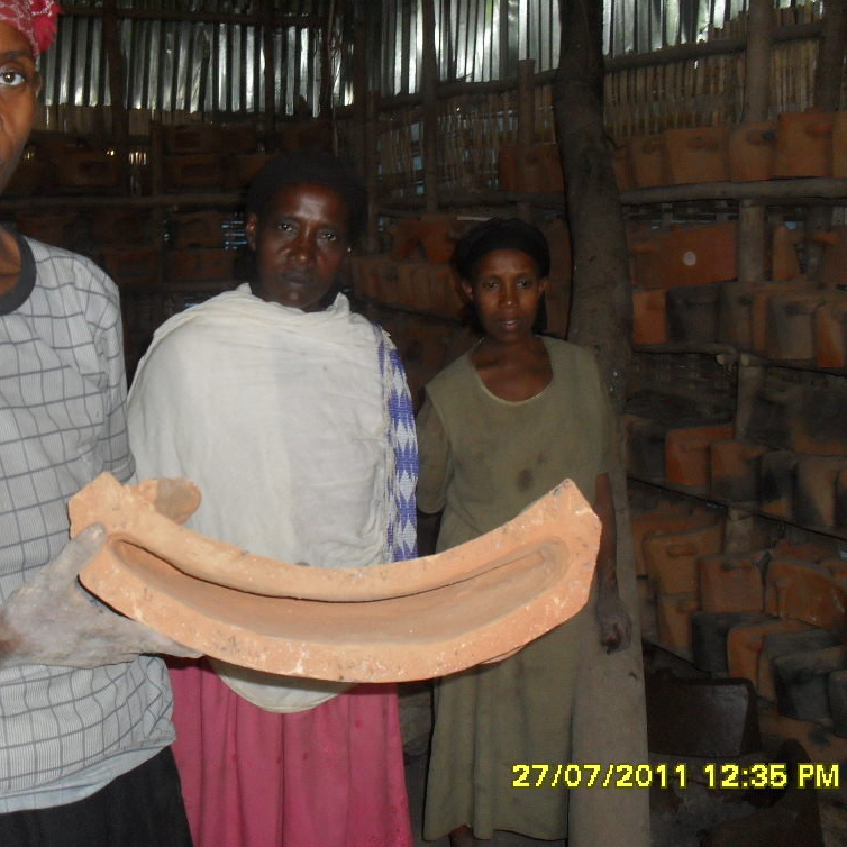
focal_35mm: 42
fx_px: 1163
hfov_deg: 39.8
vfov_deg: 40.0
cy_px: 427
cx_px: 328
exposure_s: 1/45
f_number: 3.2
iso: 200
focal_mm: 6.3
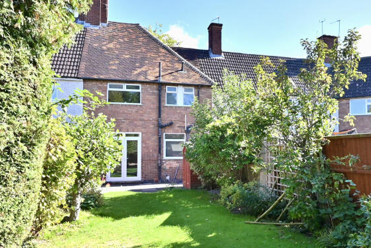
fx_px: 340
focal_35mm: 33
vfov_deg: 39.9
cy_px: 138
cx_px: 238
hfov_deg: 56.3
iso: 125
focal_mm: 12
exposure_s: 1/250
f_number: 5.6
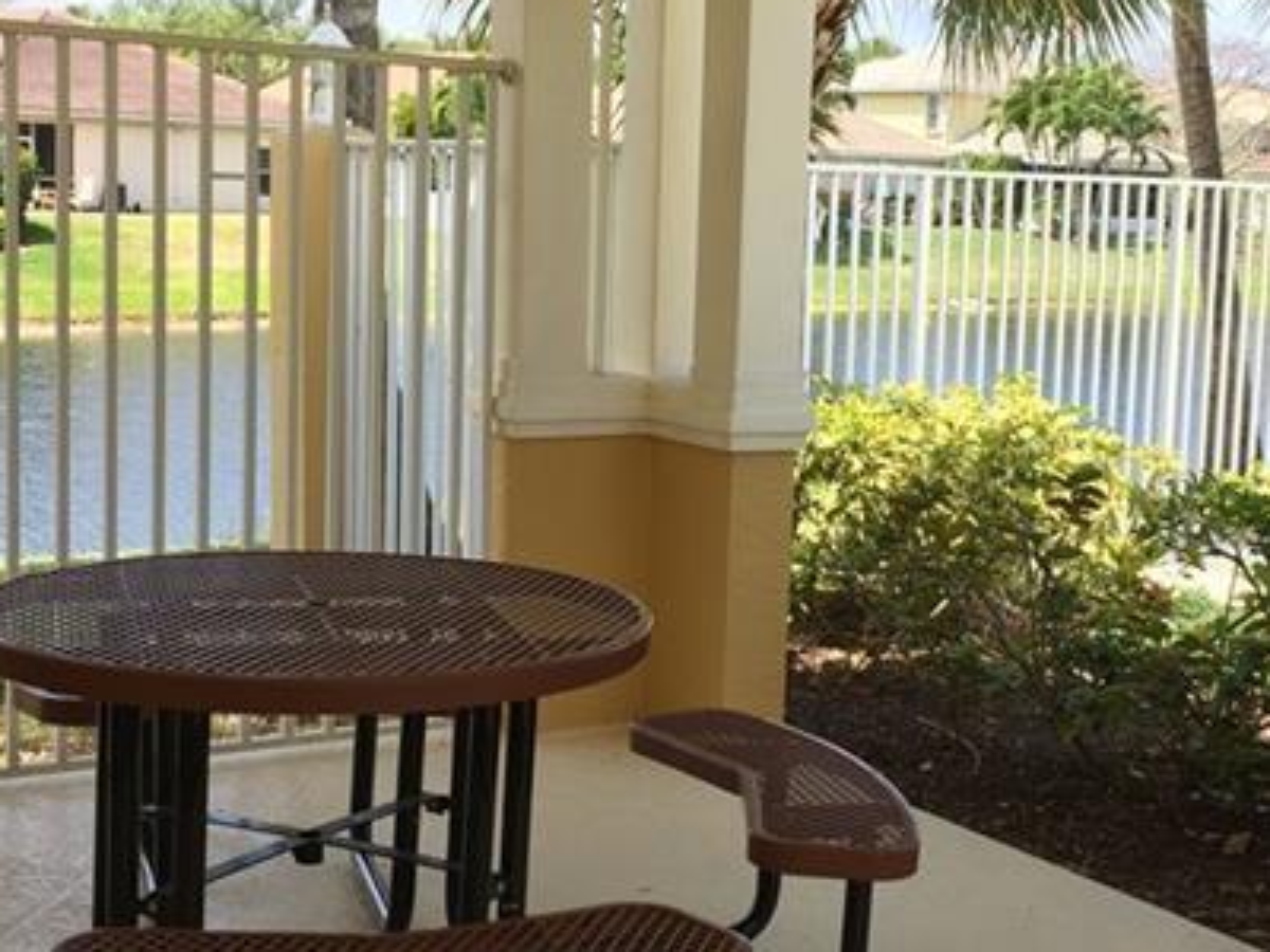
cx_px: 752
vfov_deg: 25.2
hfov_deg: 33.1
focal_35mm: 58
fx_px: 2128
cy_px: 486
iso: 32
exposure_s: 1/608
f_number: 2.2
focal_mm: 4.15
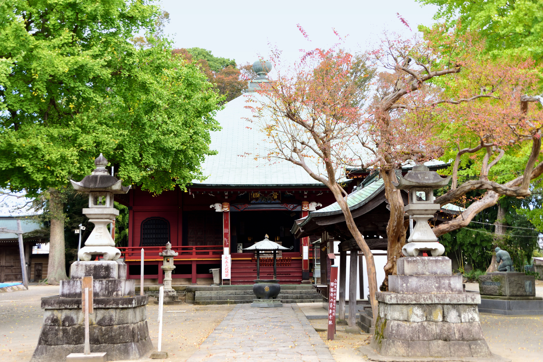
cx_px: 272
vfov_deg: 29.3
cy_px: 181
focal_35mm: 46
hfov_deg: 42.7
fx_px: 694
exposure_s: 1/500
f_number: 5
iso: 400
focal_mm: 46
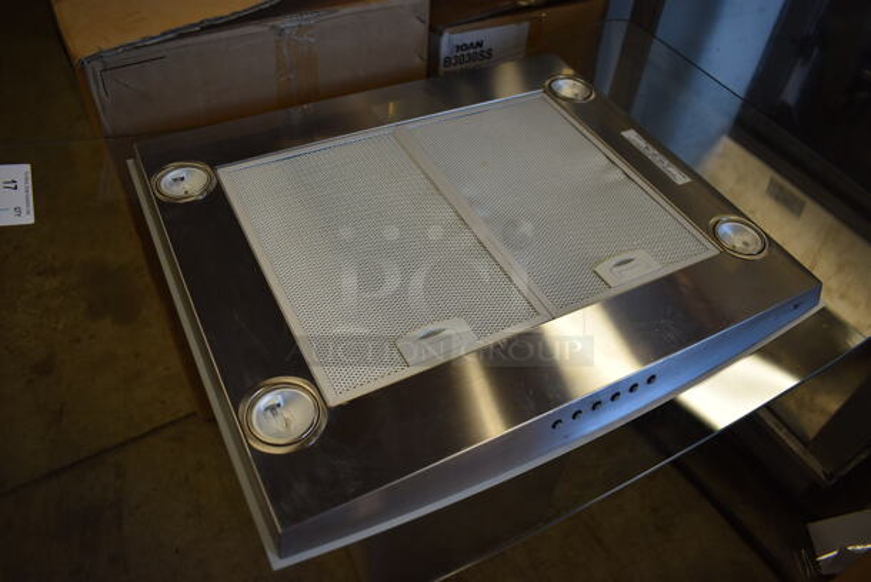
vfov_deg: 48.0
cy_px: 291
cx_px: 436
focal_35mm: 27
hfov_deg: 67.3
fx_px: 654
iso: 500
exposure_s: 1/250
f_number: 3.5
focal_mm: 18
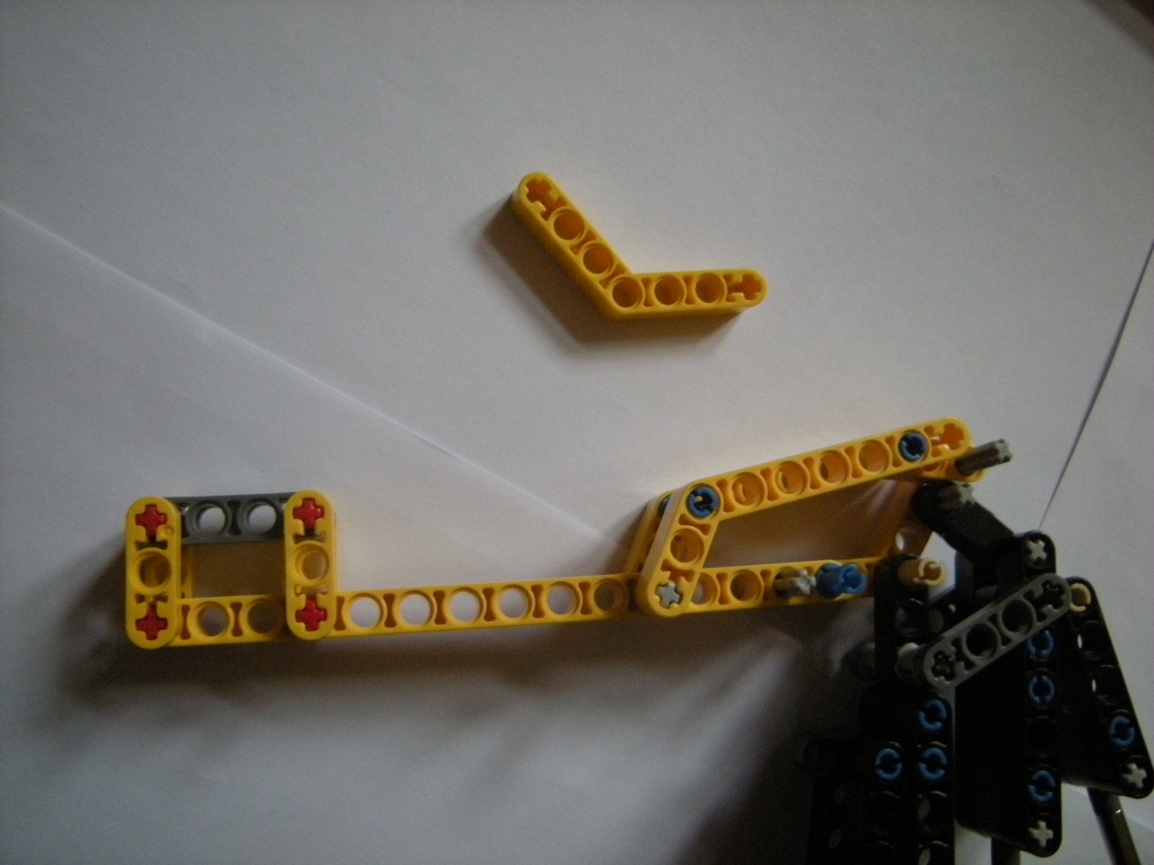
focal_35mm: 28
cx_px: 577
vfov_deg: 49.7
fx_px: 933
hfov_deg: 63.4
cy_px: 432
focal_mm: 4.7
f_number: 2.8
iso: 400
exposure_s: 1/36.5
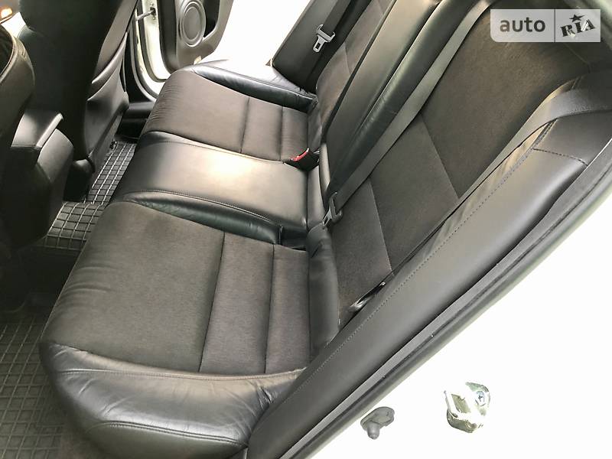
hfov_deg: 63.4
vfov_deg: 49.7
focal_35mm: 28
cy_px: 230
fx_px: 495
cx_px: 306
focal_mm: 4
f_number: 1.8
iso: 100
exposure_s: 1/9
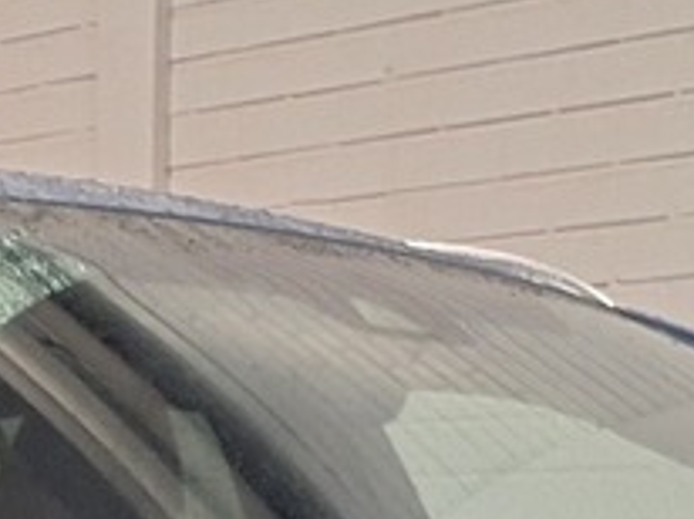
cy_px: 1506
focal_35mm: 161
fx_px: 3224
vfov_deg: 8.0
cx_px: 539
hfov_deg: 12.2
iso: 250
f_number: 1.8
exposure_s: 1/50
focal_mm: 5.54
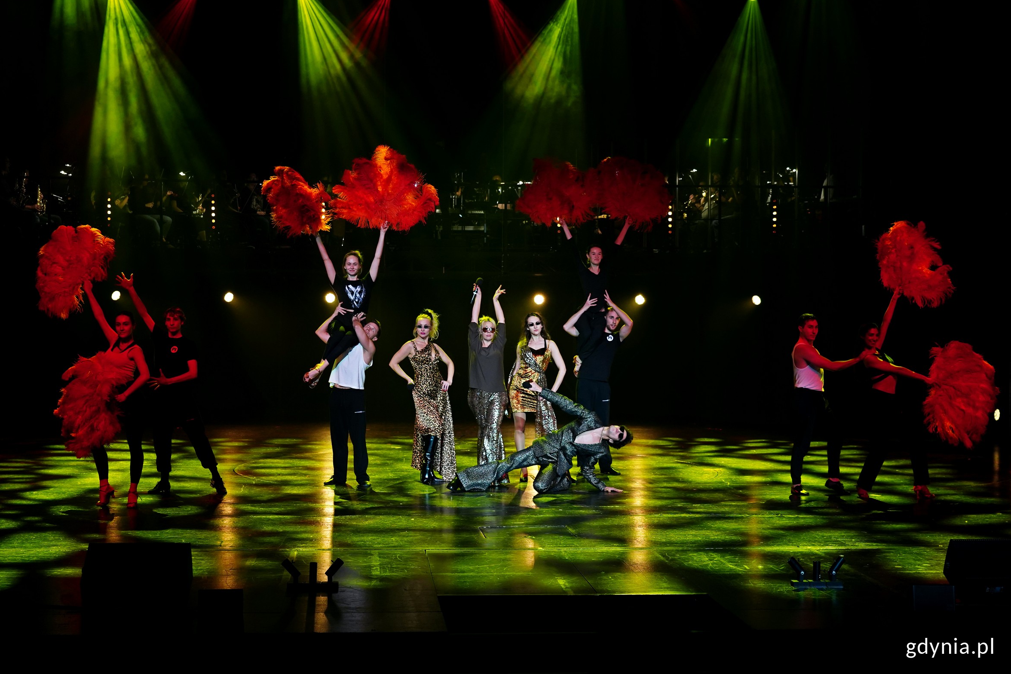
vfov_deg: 27.0
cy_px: 331
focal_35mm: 50
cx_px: 503
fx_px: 1404
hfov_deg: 39.6
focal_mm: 49
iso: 1600
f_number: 4
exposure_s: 1/200
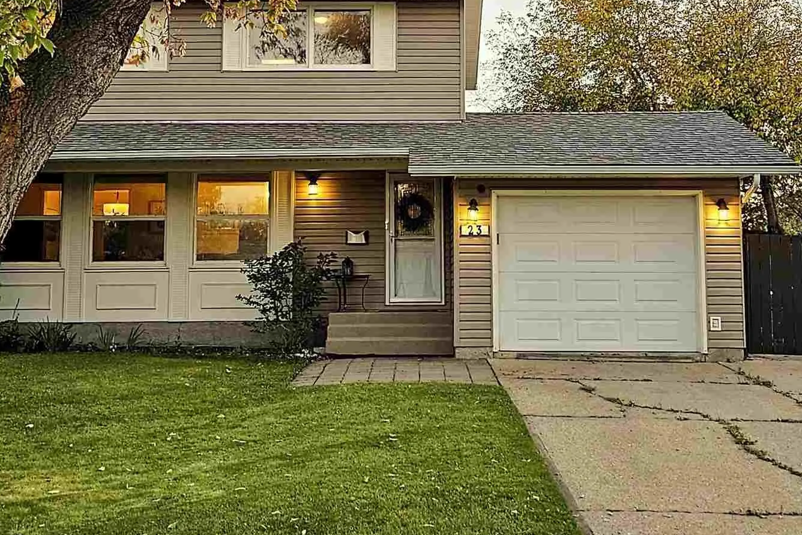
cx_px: 408
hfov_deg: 36.2
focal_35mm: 55
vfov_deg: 24.4
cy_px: 154
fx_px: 1225
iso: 320
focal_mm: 6.3
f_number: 1.7
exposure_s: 1/207
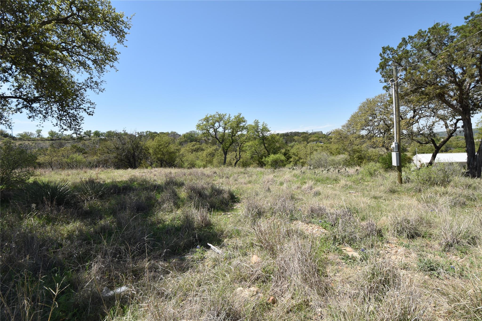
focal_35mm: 15
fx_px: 201
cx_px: 241
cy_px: 160
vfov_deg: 77.3
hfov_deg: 100.4
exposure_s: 1/400
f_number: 7.1
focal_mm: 10
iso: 200
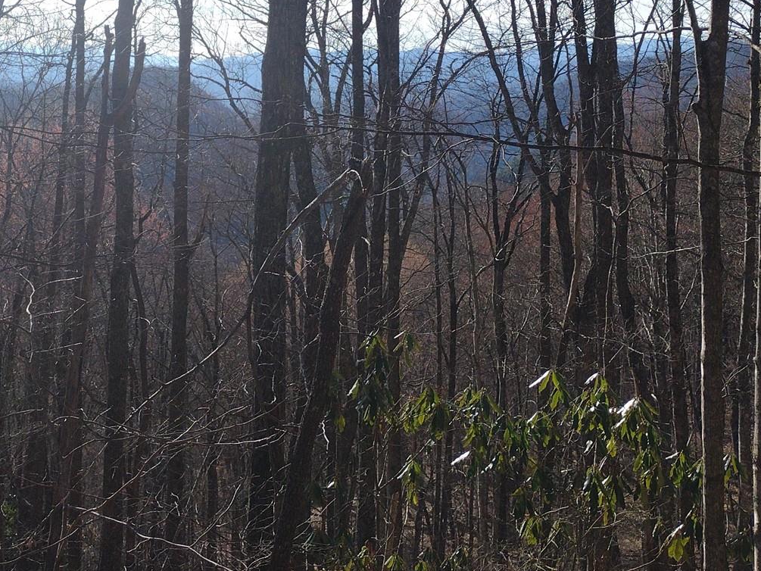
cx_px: 254
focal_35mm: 55
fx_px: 1209
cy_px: 113
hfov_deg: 34.6
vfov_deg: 26.1
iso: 100
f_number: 1.7
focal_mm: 4.71
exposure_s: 1/2455
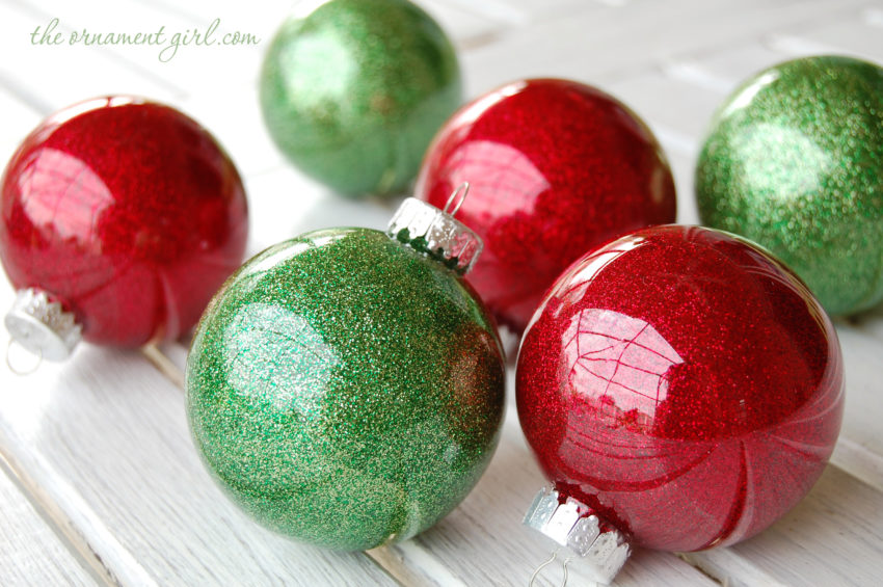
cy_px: 294
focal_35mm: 72
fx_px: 1764
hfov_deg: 28.1
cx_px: 442
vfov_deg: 18.9
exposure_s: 1/60
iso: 220
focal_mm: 48
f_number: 8
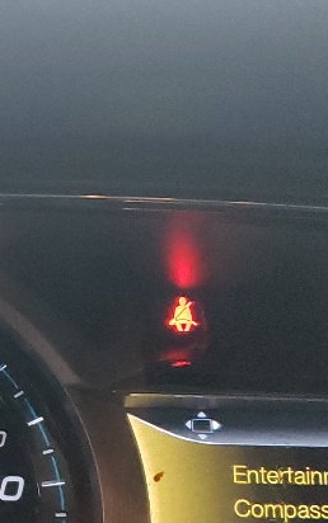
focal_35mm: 107
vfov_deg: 19.4
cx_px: -243
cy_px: 361
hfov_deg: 11.5
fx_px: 1528
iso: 332
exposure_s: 1/60.2
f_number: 1.5
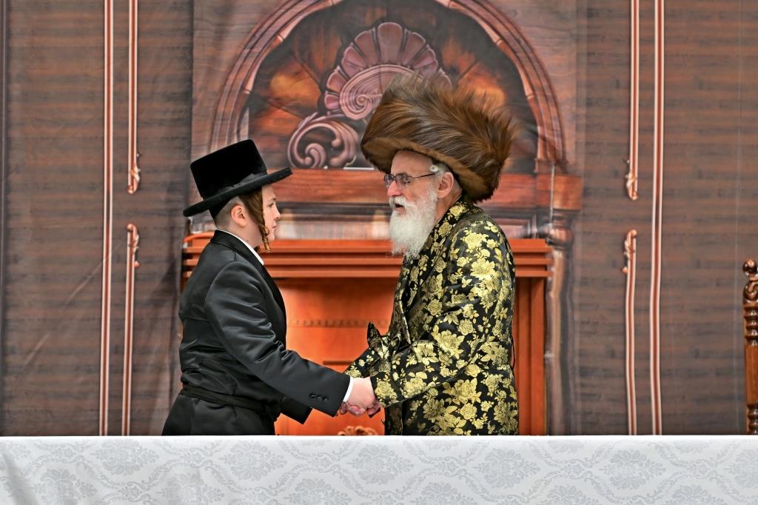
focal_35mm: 300
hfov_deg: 6.9
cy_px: 252
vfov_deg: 4.6
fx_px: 6314
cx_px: 379
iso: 400
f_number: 2.8
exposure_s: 1/250
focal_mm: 200
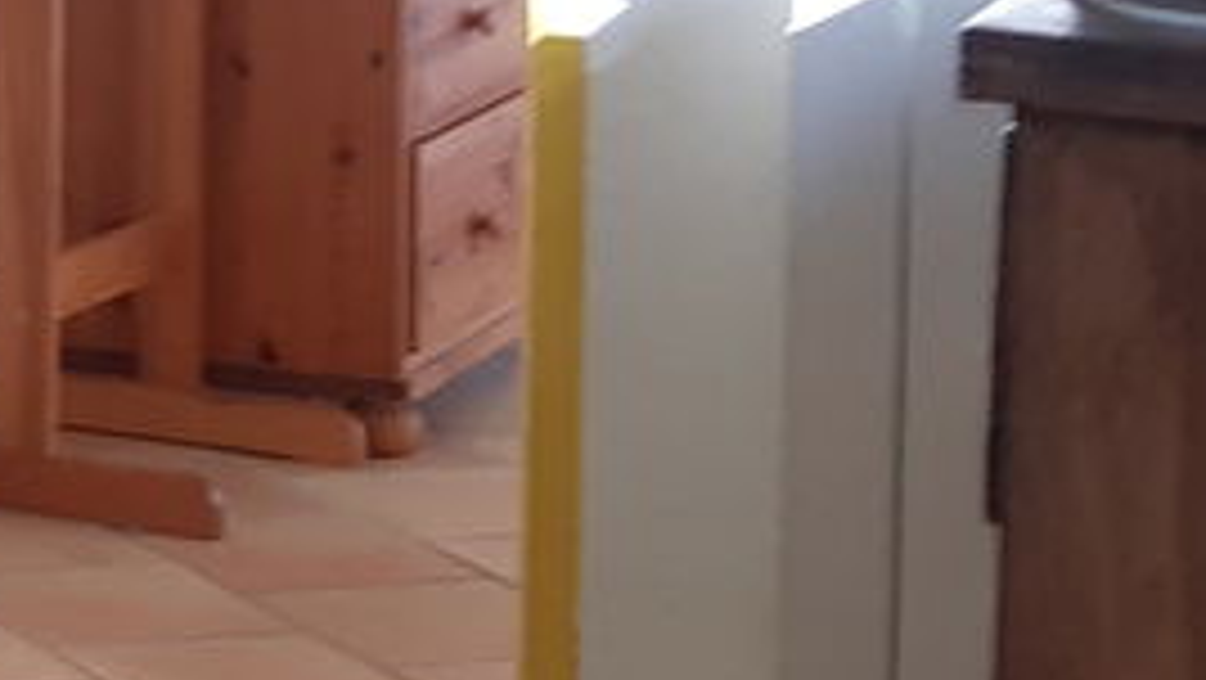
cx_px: -1364
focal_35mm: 169
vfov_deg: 7.1
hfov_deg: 11.3
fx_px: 5406
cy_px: -347
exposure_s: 1/50
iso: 80
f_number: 1.7
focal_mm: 3.92
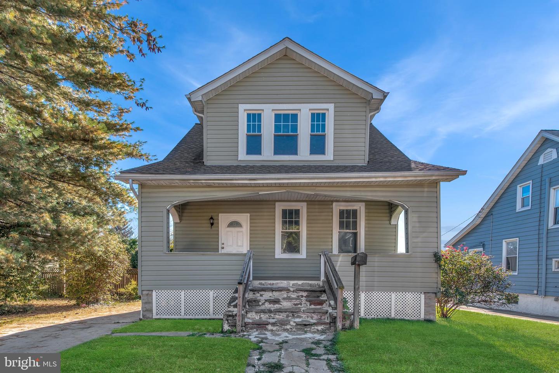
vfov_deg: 73.8
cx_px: 280
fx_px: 249
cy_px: 186
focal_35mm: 16
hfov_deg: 96.7
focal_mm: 16
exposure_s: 1/250
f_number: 8
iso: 200
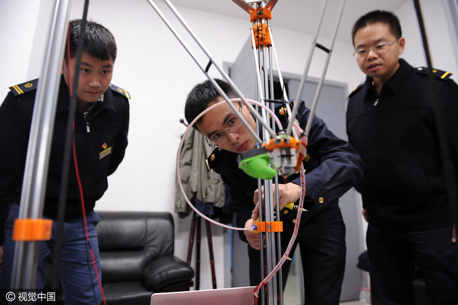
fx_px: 305
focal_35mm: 24
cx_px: 229
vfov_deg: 53.1
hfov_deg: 73.8
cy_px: 152
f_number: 3.5
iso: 640
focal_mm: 24
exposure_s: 1/30
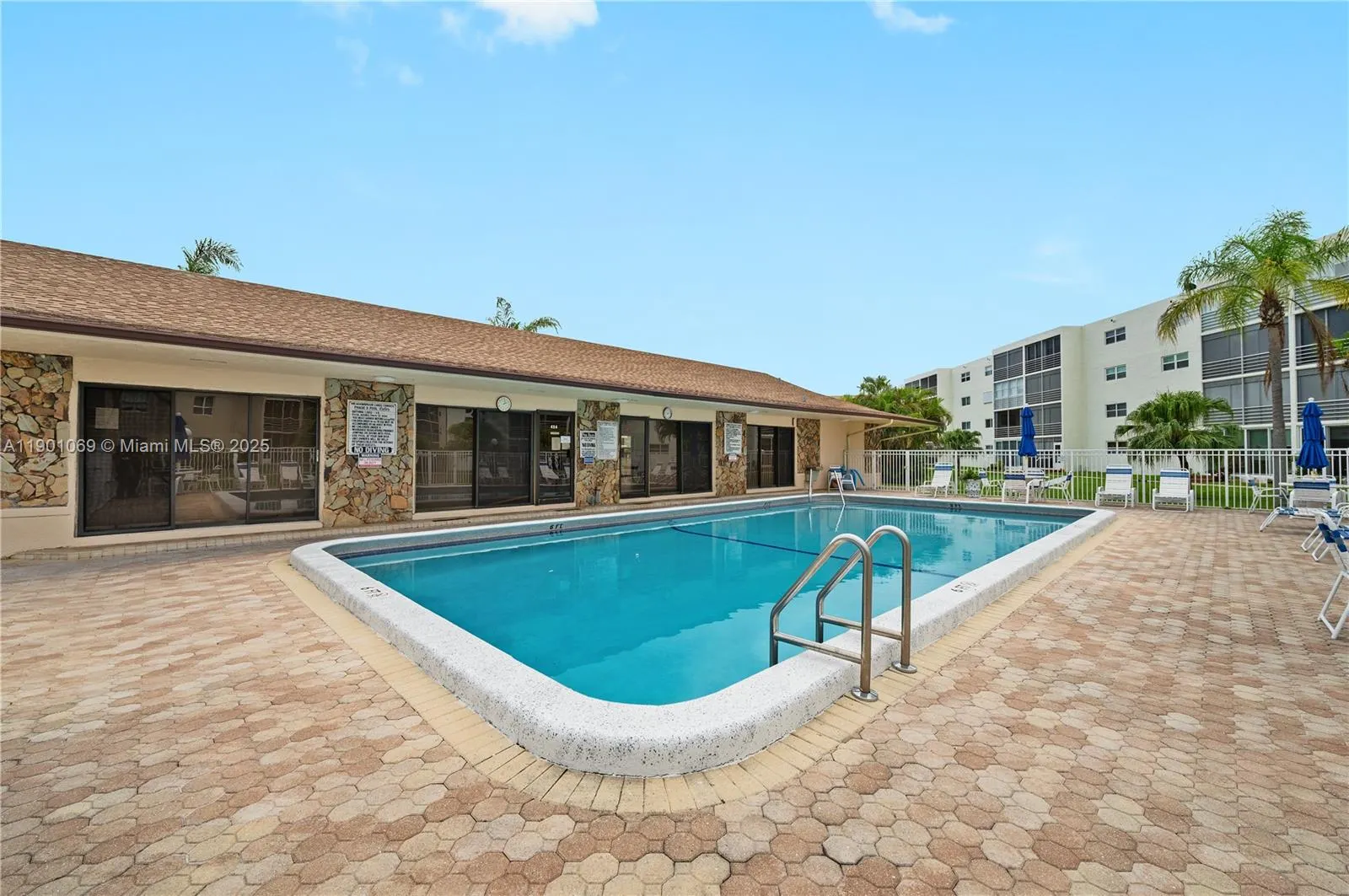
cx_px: 674
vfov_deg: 81.1
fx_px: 524
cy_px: 448
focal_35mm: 14
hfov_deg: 104.3
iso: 200
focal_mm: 14
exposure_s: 1/40
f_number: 8
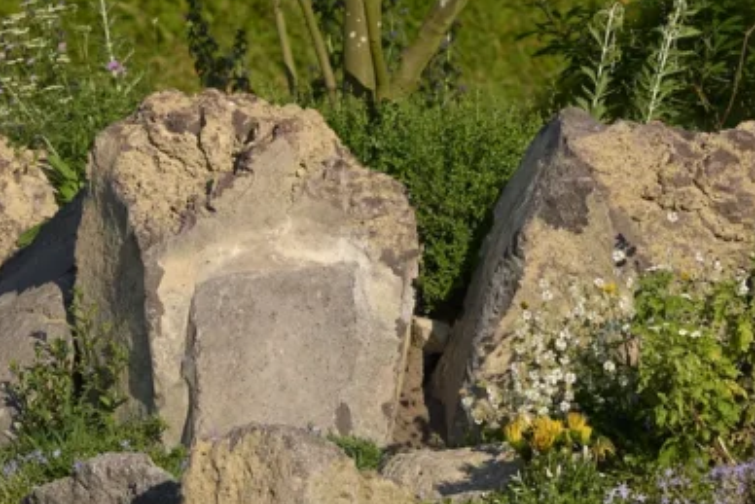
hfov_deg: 7.4
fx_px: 5811
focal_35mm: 277
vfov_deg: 5.0
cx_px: 206
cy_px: 243
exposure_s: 1/400
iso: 100
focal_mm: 105
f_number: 5.6
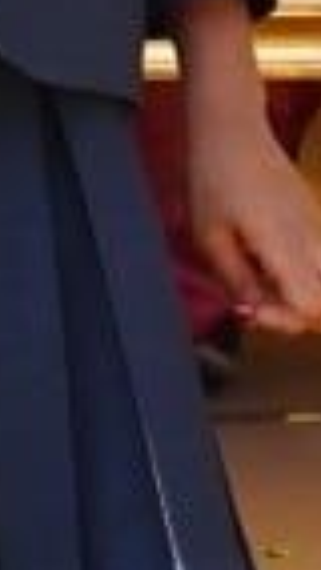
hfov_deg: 3.9
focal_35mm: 302
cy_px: -672
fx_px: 4564
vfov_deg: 6.8
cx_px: -738
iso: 320
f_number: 7.1
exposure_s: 1/125
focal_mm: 27
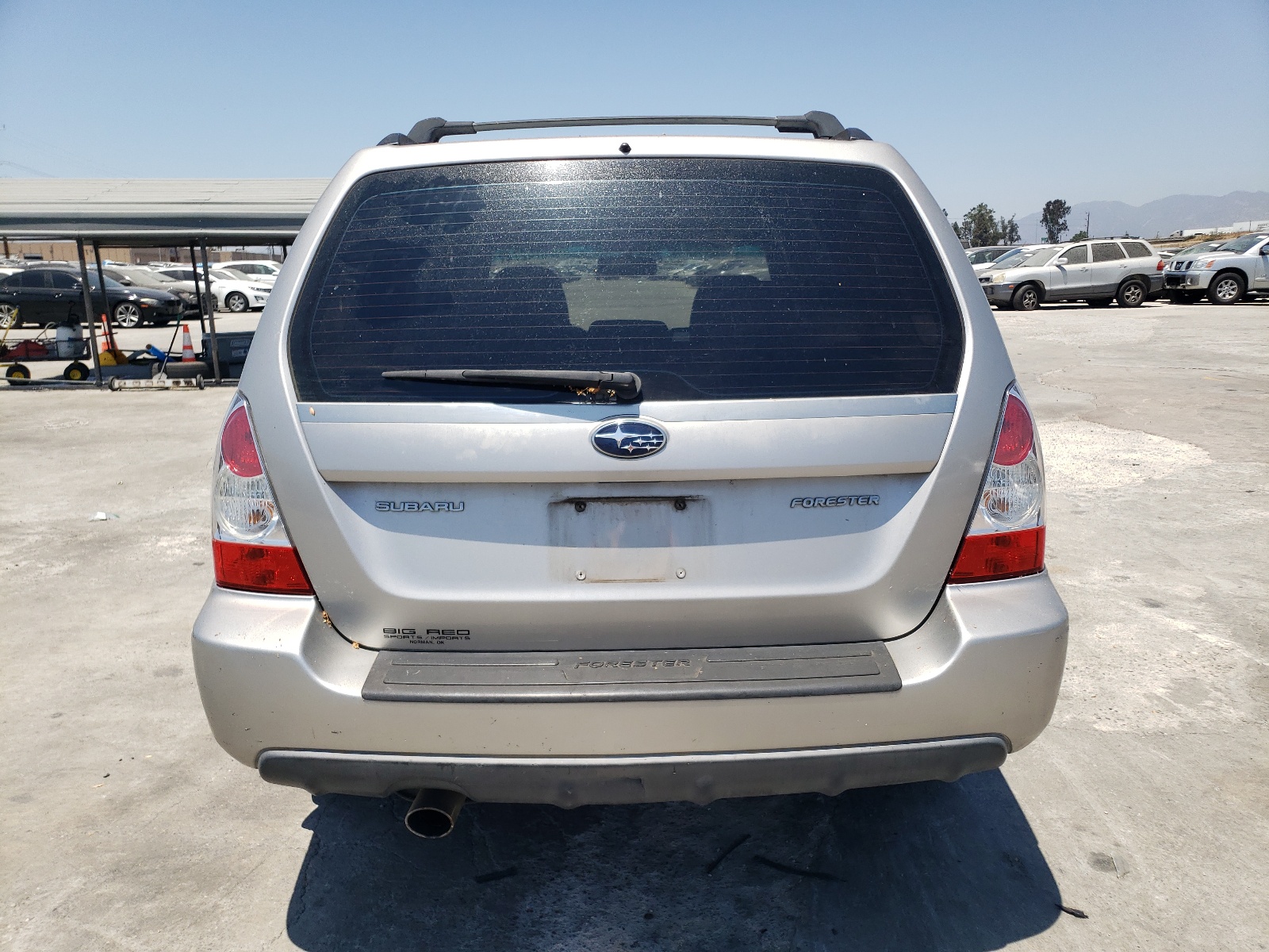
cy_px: 476
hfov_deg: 67.3
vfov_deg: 53.1
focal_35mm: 26
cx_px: 634
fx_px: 953
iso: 50
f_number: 1.5
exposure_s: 1/2500
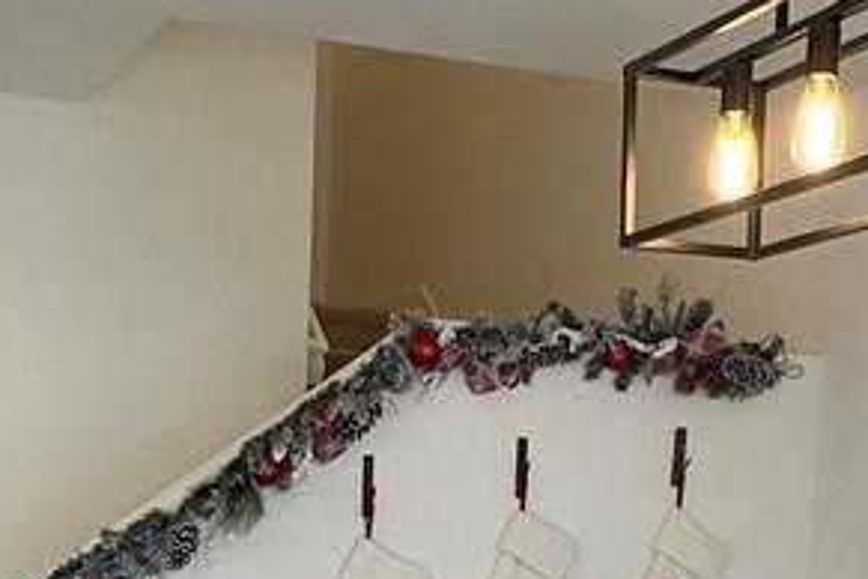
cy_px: 928
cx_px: 400
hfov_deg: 25.4
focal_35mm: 80
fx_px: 1929
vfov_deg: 15.4
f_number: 2.2
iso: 160
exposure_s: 1/120
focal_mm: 2.22
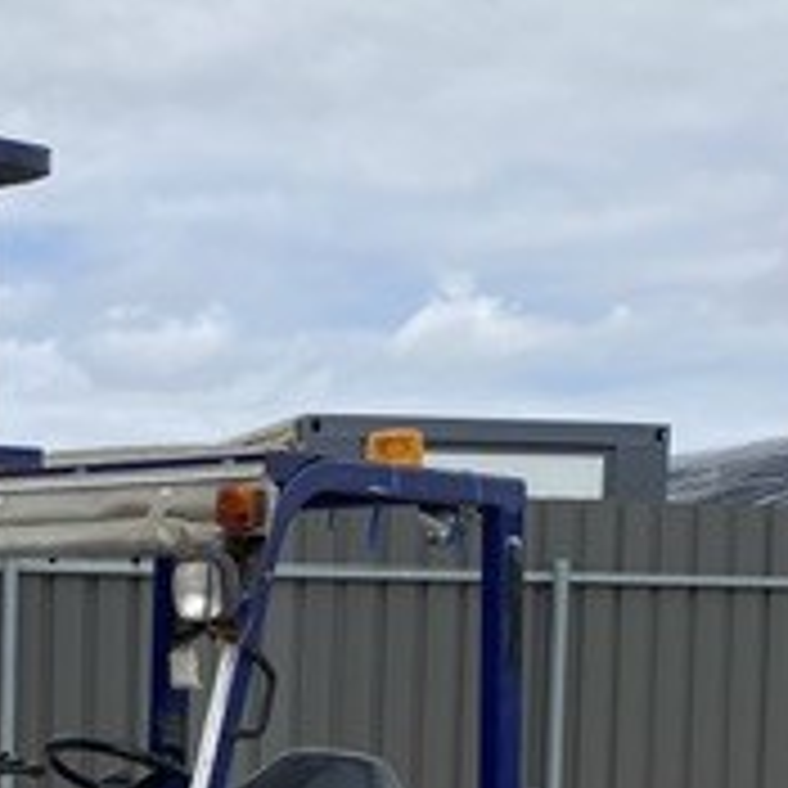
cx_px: -86
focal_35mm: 84
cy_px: 932
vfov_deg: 19.5
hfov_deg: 19.7
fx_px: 2163
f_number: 1.8
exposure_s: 1/3040
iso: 32
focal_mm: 4.25
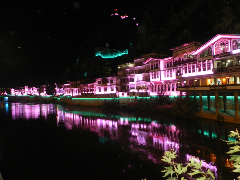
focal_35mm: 26
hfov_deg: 67.3
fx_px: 180
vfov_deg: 53.1
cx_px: 120
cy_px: 90
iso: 400
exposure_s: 1/8.1
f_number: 2.8
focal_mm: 4.6
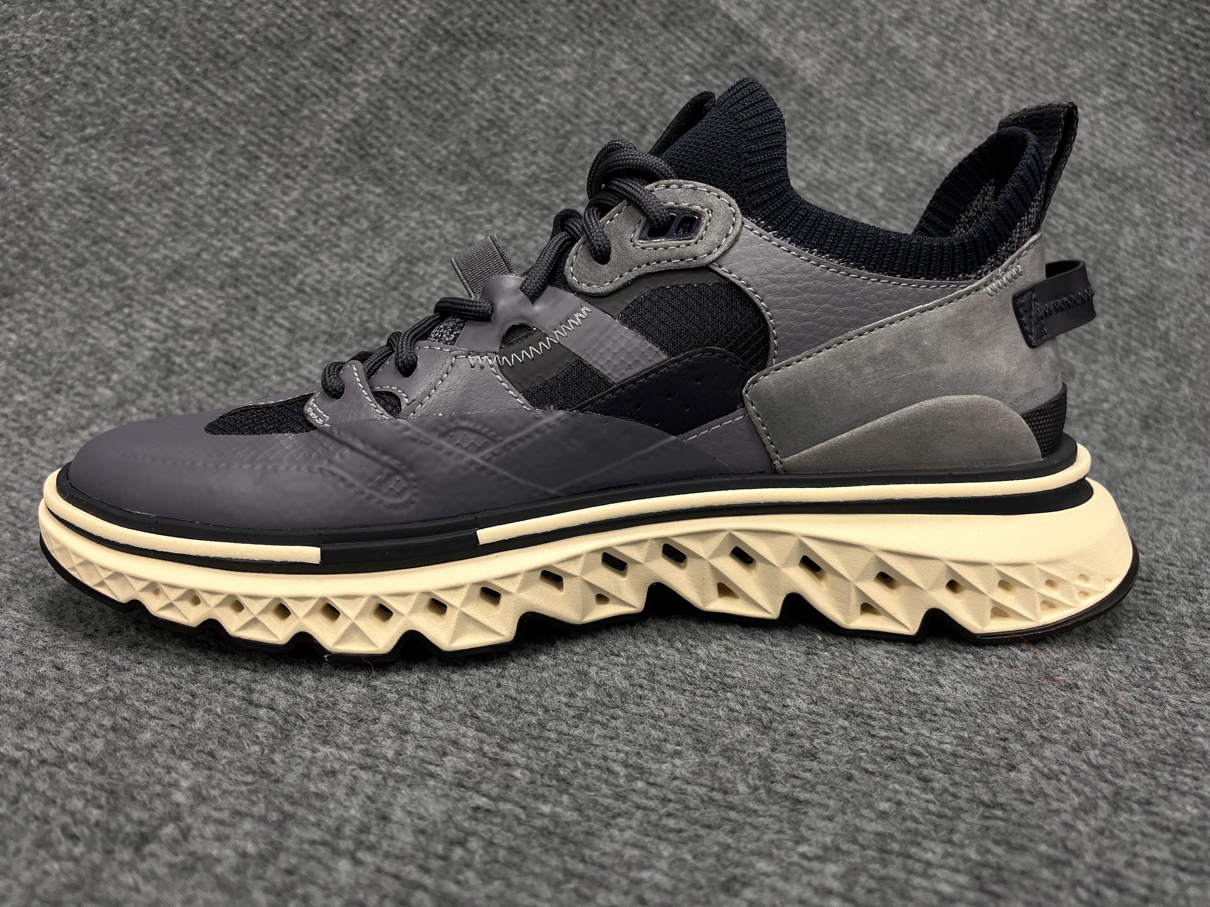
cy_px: 454
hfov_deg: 67.3
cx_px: 605
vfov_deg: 53.1
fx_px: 909
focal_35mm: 26
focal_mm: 5.1
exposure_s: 1/100
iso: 100
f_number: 1.6
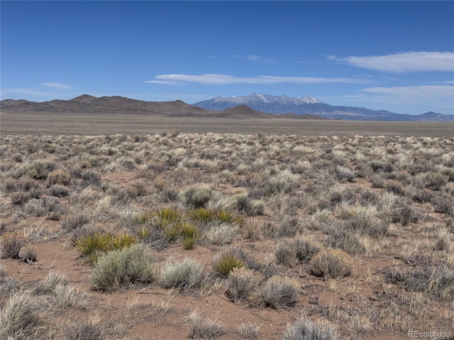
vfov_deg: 30.3
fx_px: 630
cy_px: 170
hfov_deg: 39.7
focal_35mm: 48
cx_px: 227
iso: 64
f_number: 1.78
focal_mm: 6.76
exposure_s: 1/10526
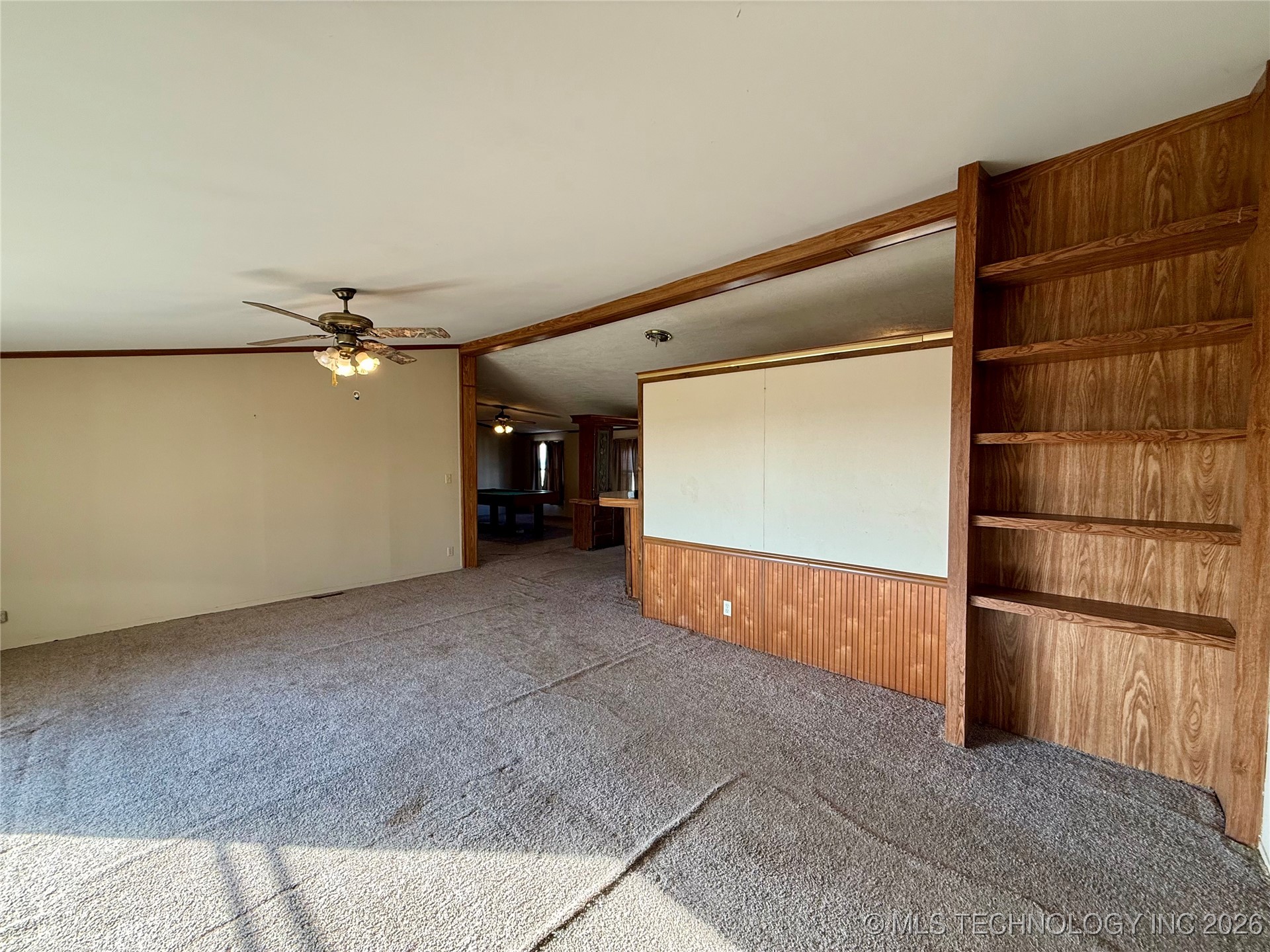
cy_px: 476
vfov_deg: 85.7
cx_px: 635
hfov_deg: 102.1
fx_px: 514
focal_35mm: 14
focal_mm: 2.22
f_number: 2.2
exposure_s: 1/99
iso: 125
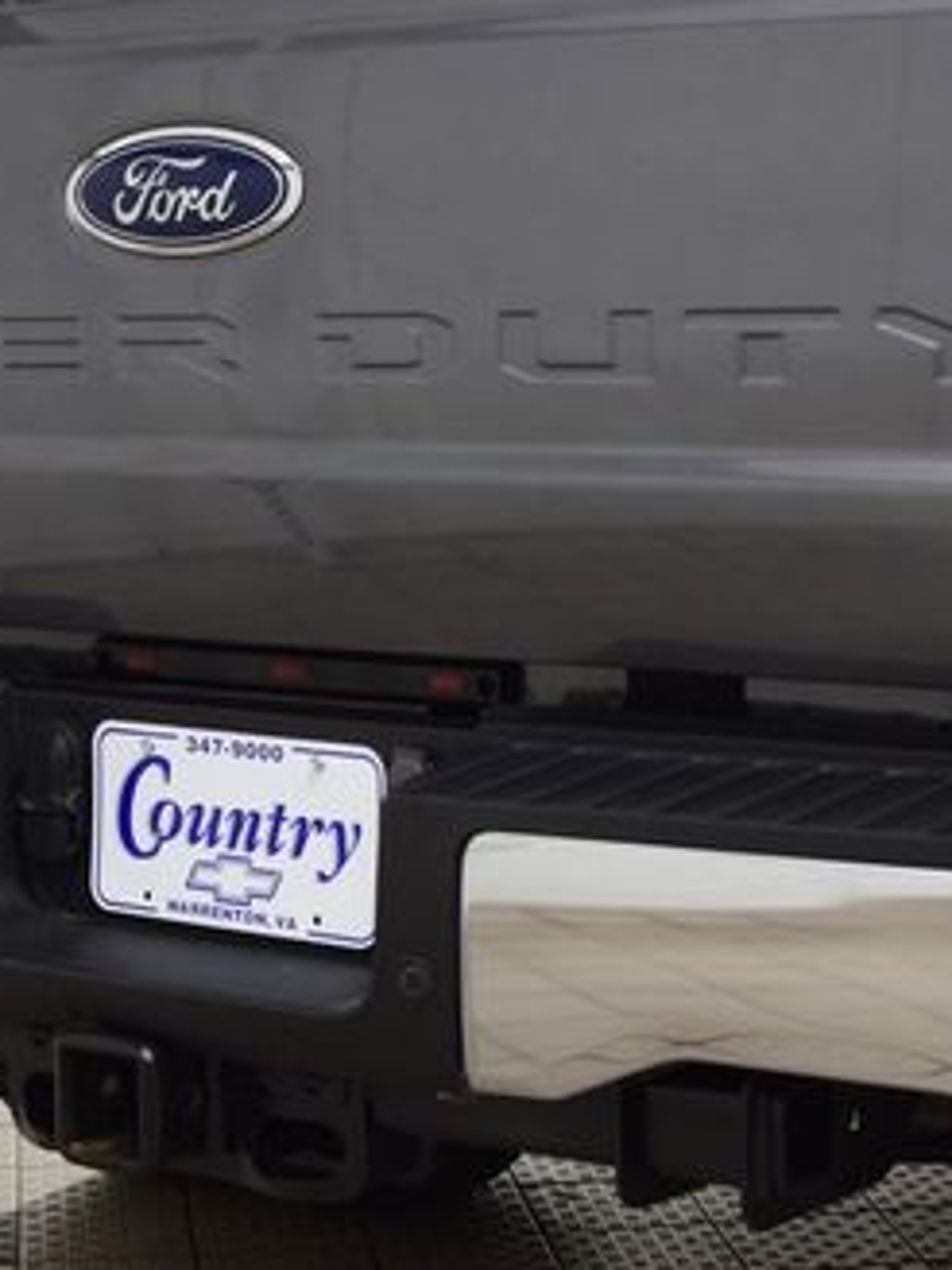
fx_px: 3300
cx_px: 561
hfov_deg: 16.4
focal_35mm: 90
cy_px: 660
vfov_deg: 21.8
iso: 800
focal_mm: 32
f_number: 6.3
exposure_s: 1/15
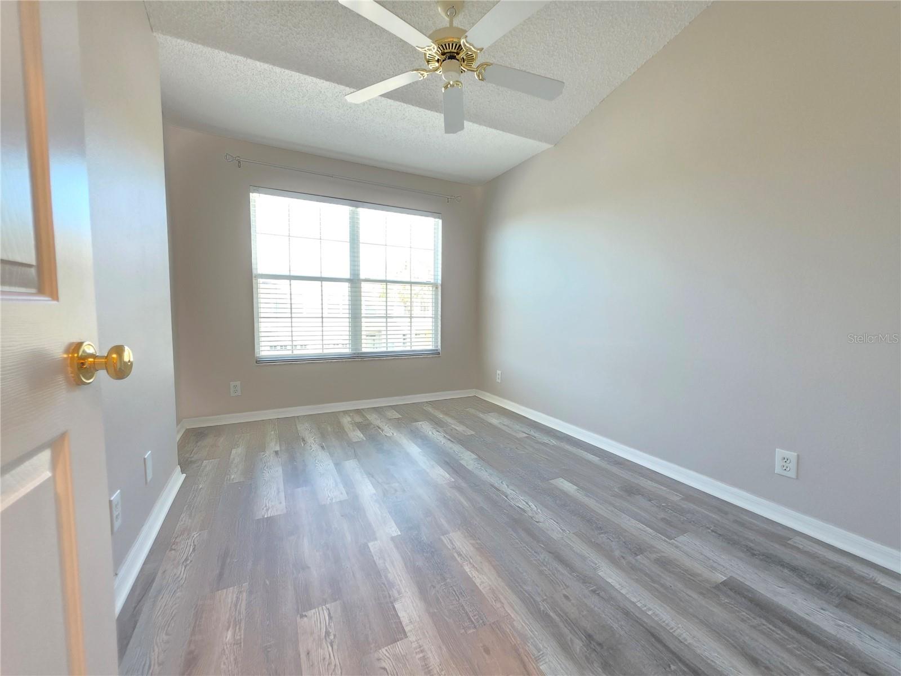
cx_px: 450
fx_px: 338
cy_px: 338
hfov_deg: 106.2
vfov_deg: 89.9
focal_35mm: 13
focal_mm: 2.2
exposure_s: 1/60
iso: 800
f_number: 1.9
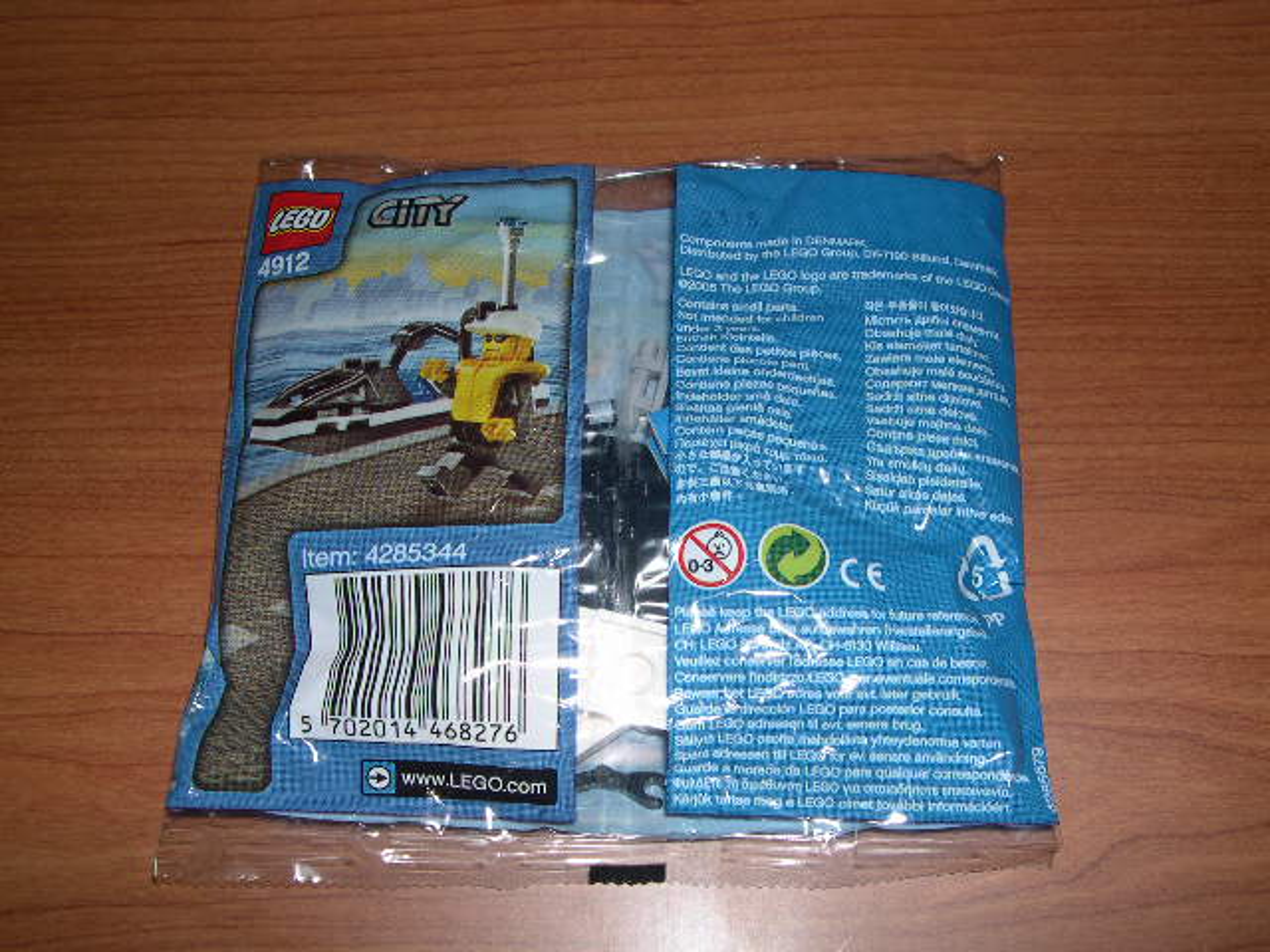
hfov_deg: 49.0
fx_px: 1394
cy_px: 476
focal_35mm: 38
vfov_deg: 37.7
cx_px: 635
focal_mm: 8
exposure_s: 1/60
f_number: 7.6
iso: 100
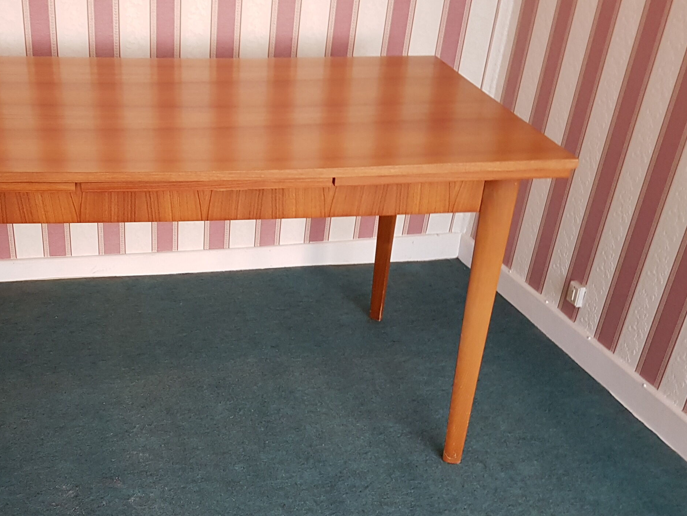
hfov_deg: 45.6
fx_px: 794
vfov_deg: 35.8
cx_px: 196
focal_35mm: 40
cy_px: 316
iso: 200
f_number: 1.7
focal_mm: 4.2
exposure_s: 1/25
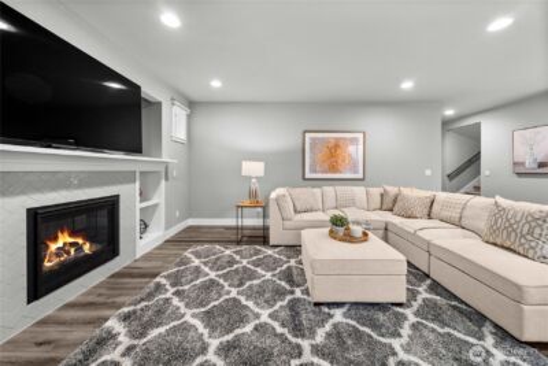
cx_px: 274
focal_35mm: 12
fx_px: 183
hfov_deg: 112.6
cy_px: 183
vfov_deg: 90.1
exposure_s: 1/2.5
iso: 1000
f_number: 7.1
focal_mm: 12
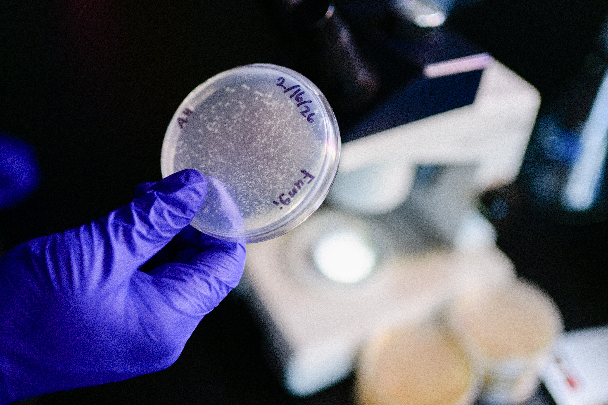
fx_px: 591
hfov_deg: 54.4
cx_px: 304
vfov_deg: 37.9
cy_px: 202
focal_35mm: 35
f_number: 1.4
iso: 400
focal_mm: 35
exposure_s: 1/200
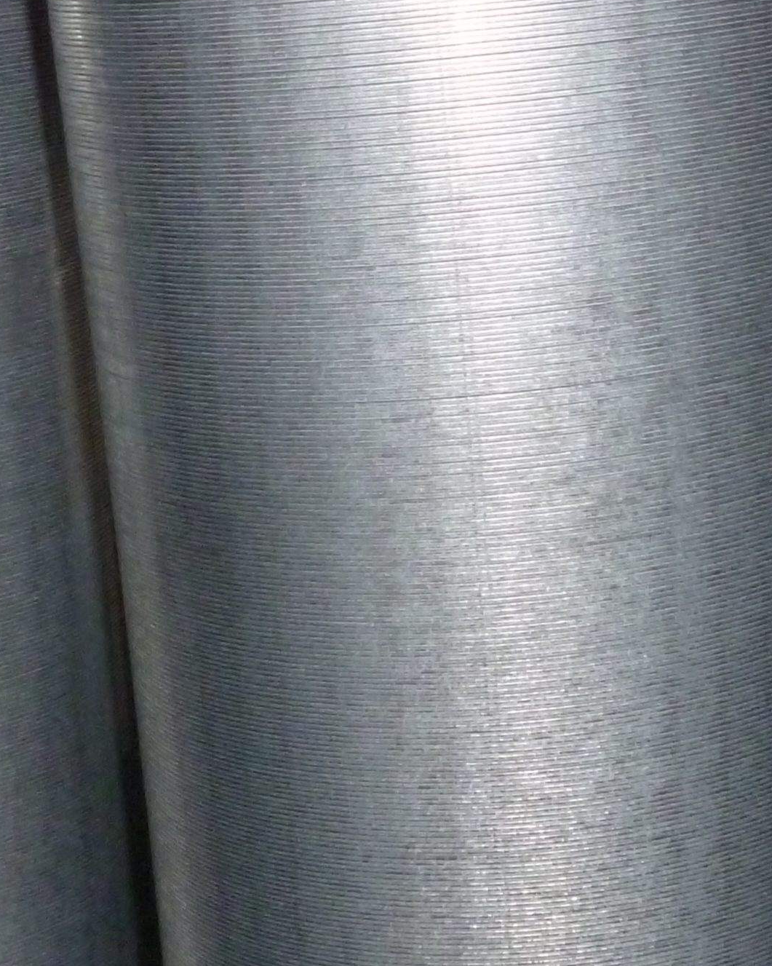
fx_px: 2543
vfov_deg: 21.5
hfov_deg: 17.2
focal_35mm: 89
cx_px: 470
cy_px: 470
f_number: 3.1
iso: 400
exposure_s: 1/60
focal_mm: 5
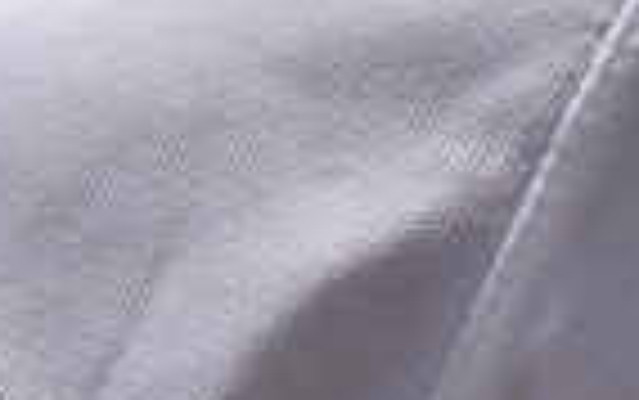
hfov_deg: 2.6
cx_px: 1449
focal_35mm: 806
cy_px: 843
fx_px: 14047
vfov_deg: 1.6
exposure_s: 1/2500
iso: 2500
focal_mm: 110
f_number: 22
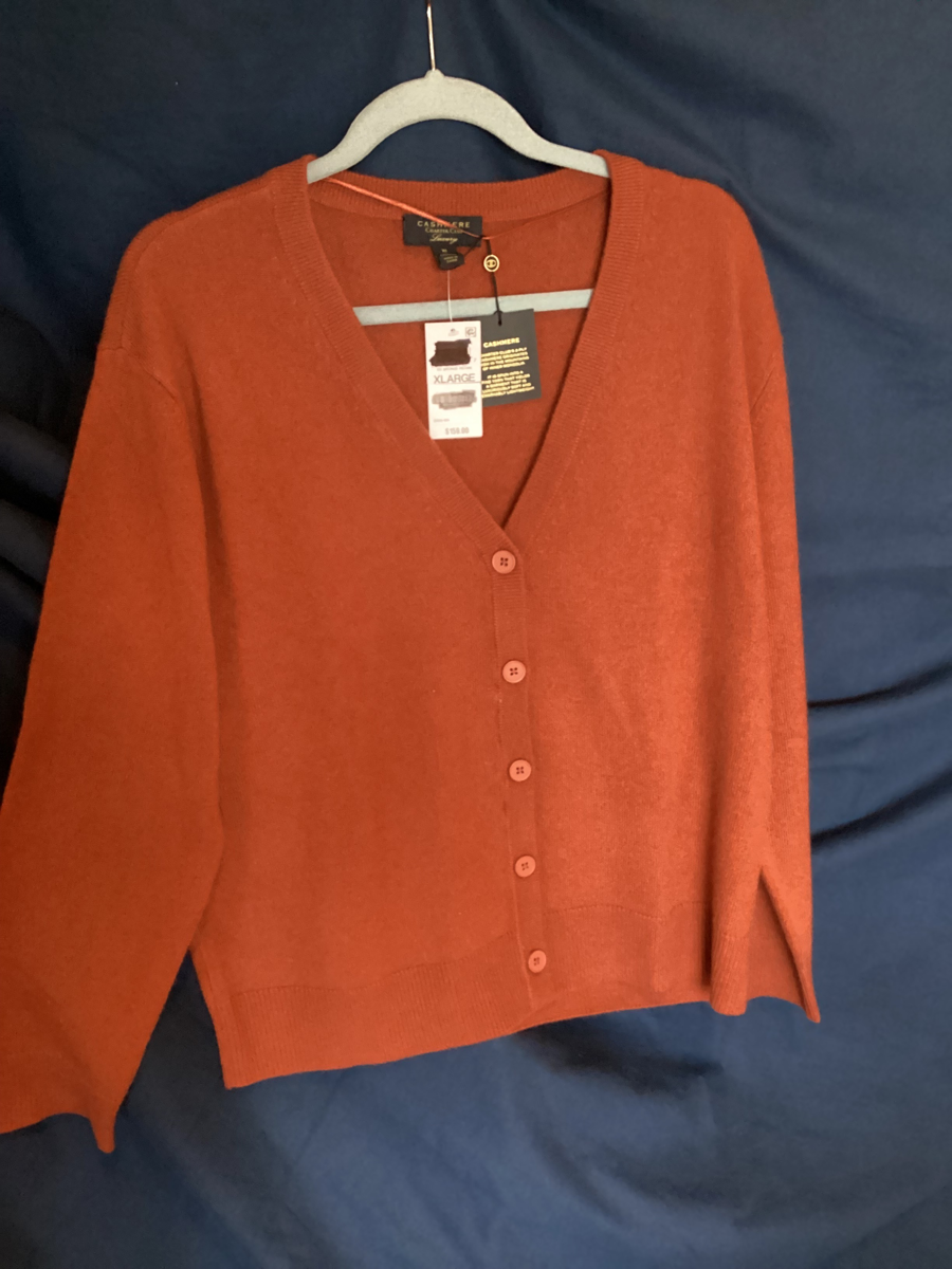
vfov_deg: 58.4
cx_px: 476
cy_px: 634
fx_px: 1137
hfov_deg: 45.4
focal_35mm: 31
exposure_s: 1/30
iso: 640
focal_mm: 3.3
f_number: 2.4
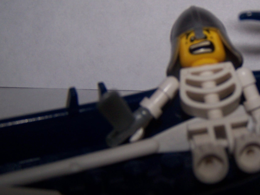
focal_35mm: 71
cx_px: 219
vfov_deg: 20.7
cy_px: 92
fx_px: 533
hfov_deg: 26.7
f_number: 2.8
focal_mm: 6.3
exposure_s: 1/60
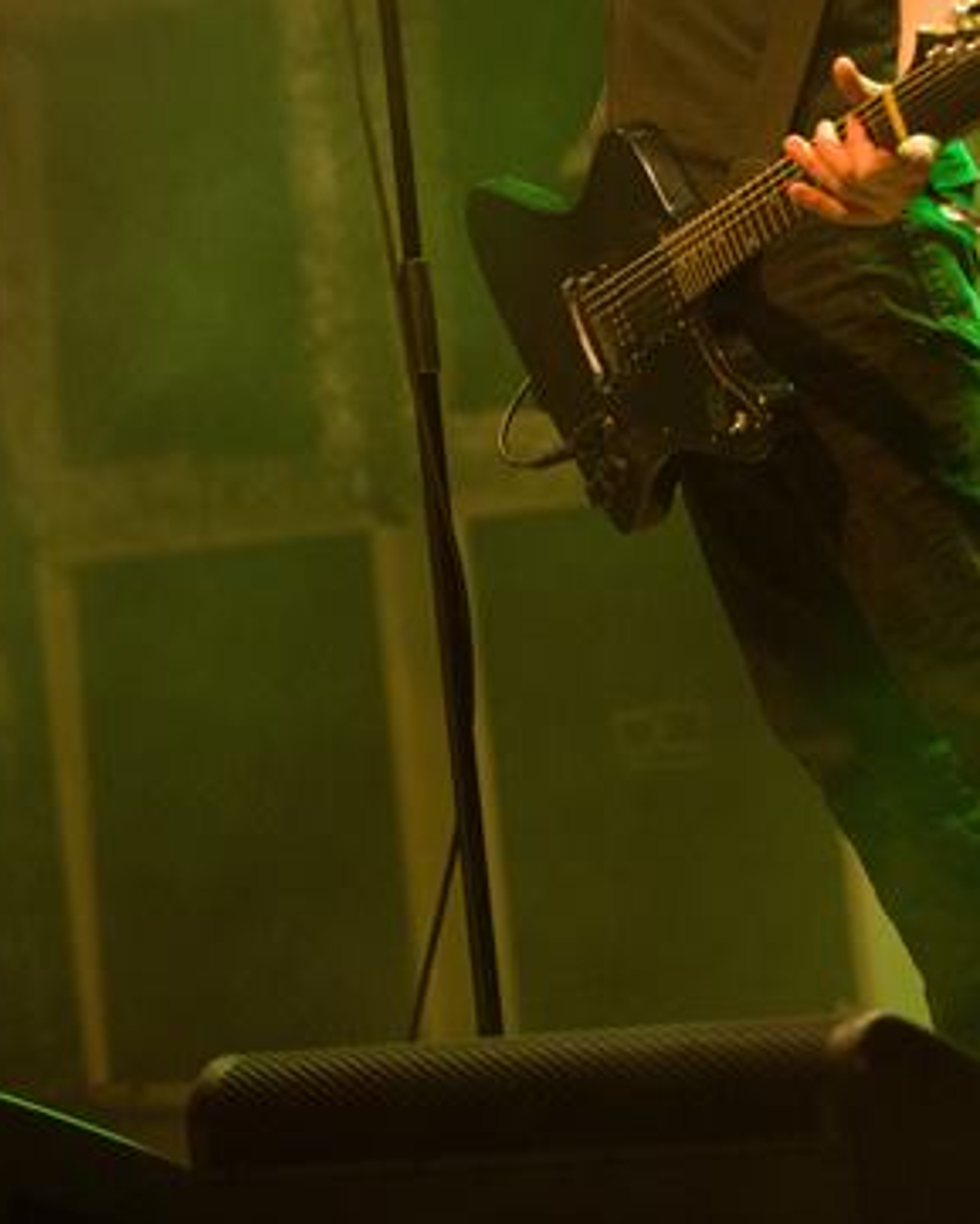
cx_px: 766
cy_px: 20
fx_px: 7465
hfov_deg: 7.5
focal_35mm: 206
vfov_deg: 9.3
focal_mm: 110
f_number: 2.8
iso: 2500
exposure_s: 1/1000
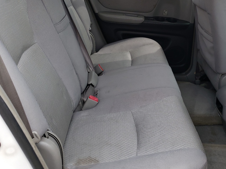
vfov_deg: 33.6
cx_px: 155
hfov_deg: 44.0
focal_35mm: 42
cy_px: 39
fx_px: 274
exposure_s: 1/526
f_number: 1.5
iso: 50
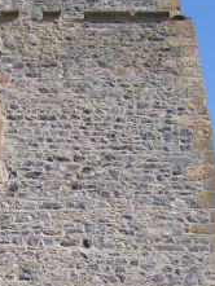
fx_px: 786
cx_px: -60
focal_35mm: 95
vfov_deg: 19.3
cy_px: 352
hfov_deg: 14.9
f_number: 4.3
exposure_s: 1/320
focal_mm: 5.8
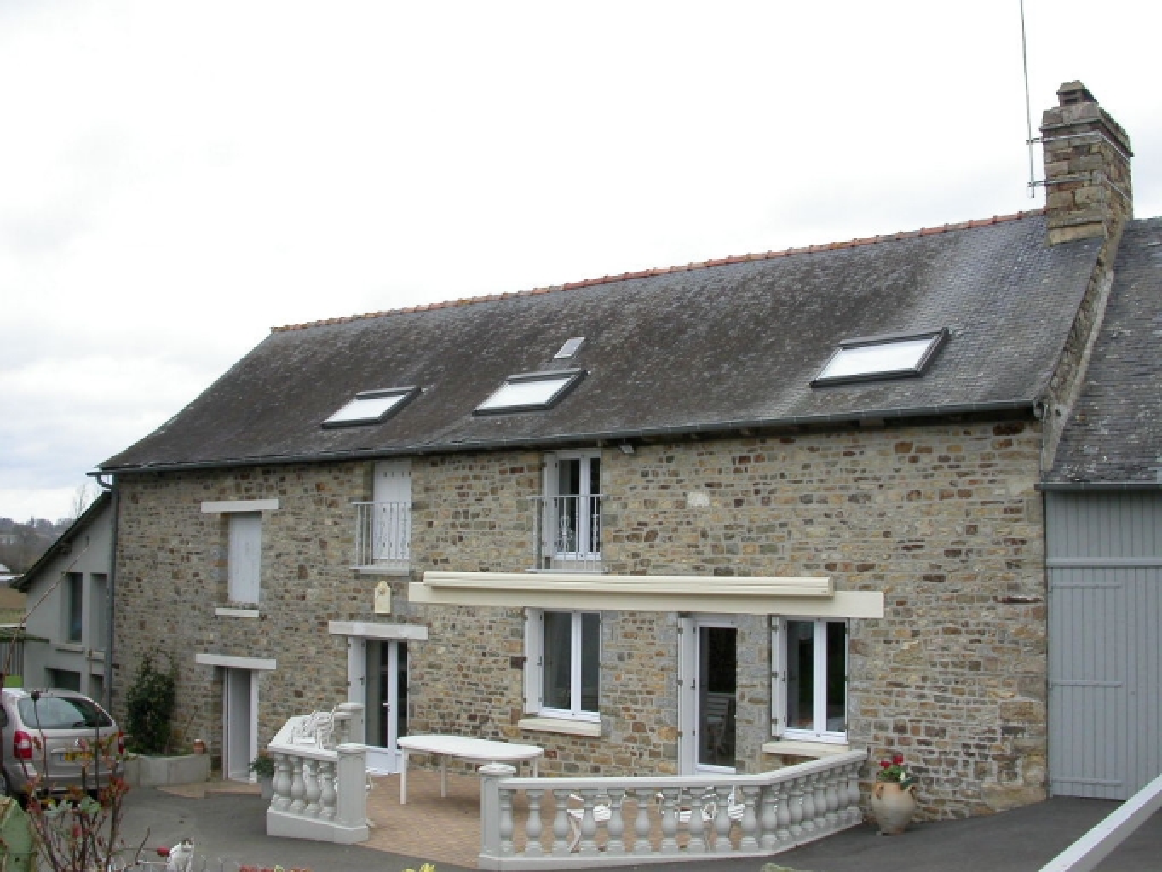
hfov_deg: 49.0
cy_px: 436
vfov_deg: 37.7
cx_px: 581
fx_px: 1276
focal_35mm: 38
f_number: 4.7
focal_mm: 7.85
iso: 100
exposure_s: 1/134
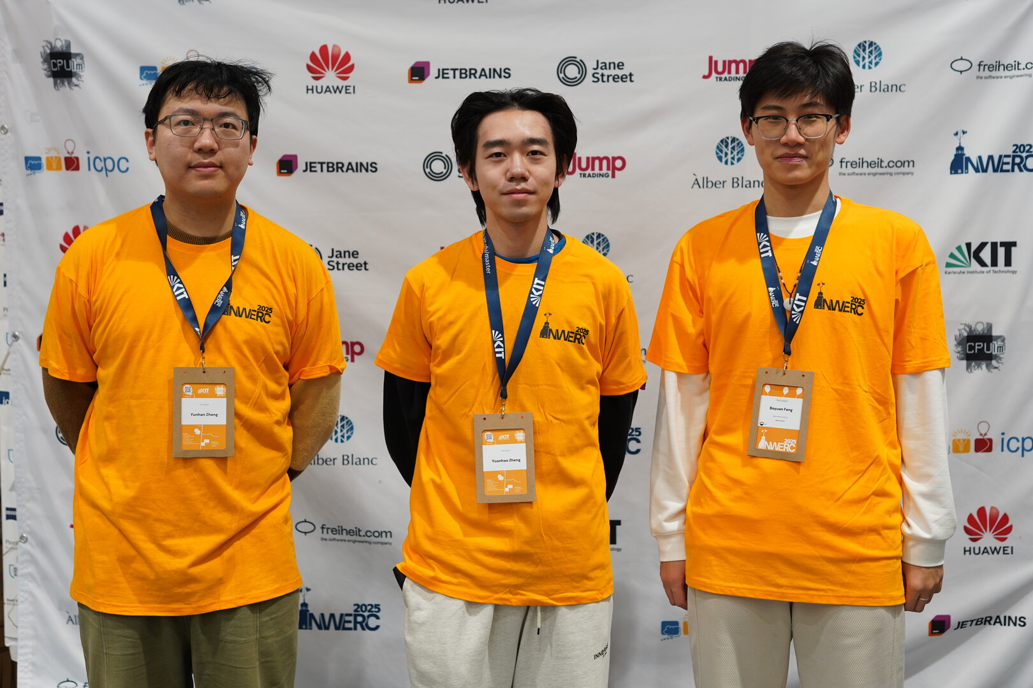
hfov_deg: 39.6
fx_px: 1435
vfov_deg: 27.0
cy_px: 344
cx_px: 516
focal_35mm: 50
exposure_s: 1/50
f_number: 2.8
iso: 640
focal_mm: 50
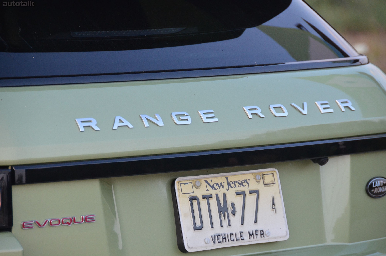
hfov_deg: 8.1
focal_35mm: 255
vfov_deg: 5.4
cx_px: 193
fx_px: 2729
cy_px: 128
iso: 1600
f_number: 5.6
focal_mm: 170
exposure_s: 1/320
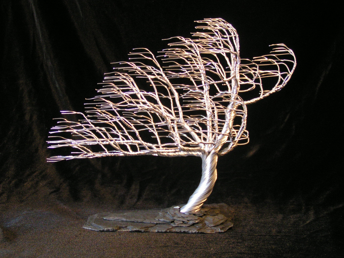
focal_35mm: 49
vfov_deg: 29.7
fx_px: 487
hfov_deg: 38.9
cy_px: 129
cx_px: 172
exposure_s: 1/50
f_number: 2.8
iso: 200
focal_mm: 7.6
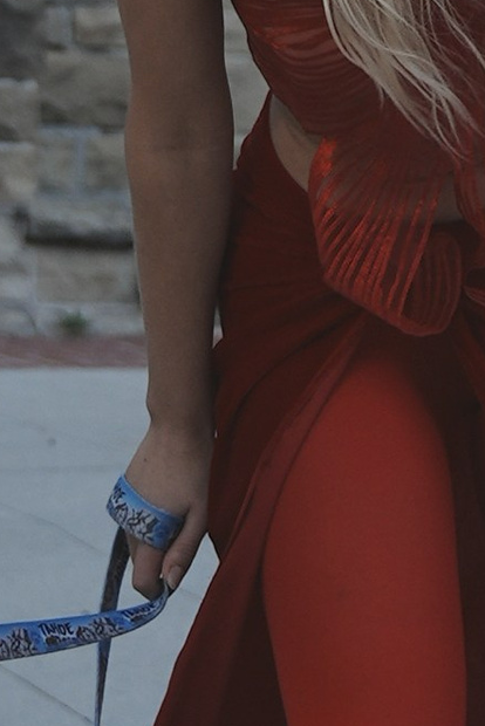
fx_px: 5248
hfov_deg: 5.3
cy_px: -402
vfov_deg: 7.8
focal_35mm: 260
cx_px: 377
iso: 100
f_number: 2.8
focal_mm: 28
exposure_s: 1/400
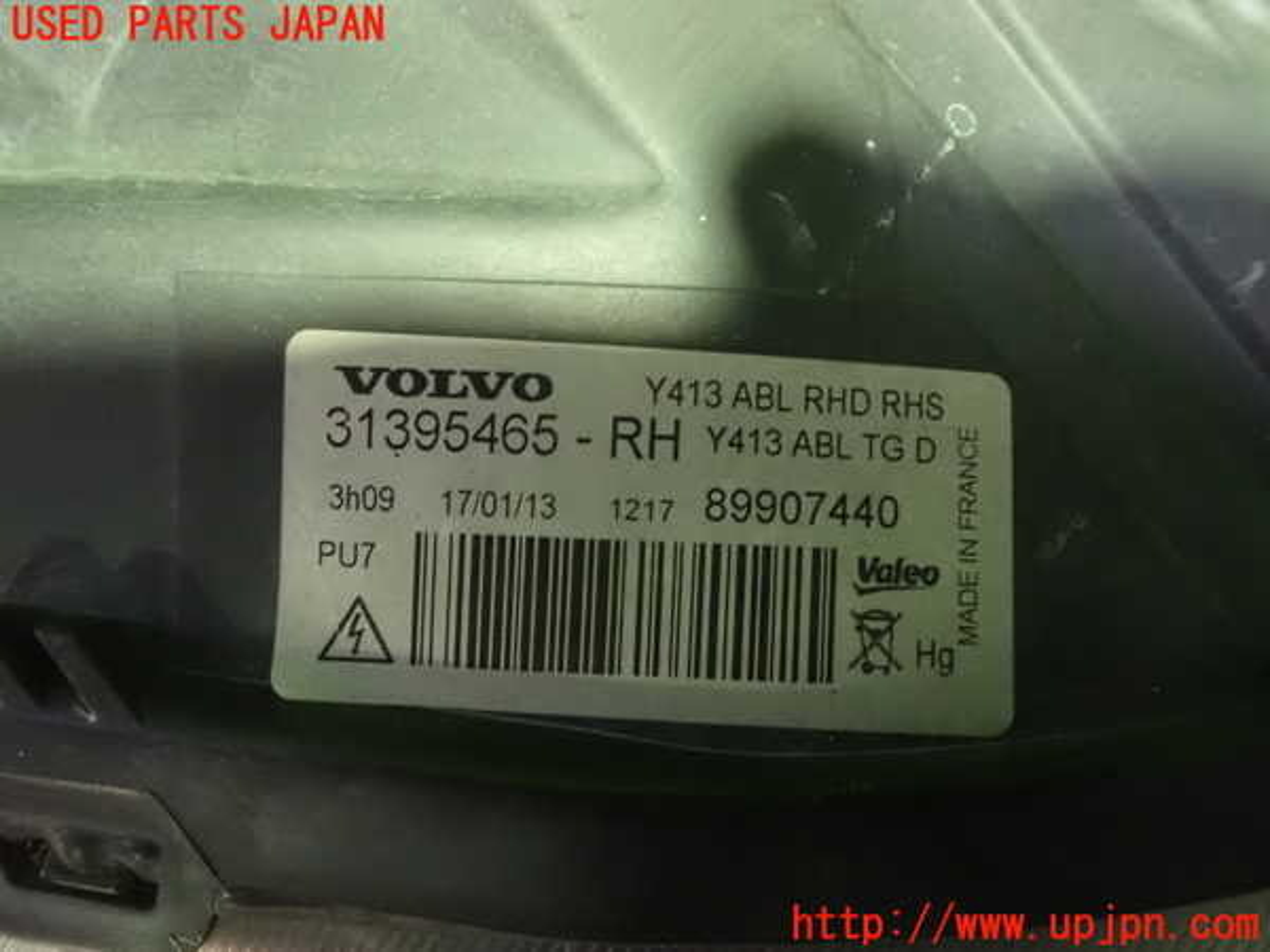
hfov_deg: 60.0
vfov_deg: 46.8
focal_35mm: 30
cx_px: 635
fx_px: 1101
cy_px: 476
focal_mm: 5.4
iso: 1600
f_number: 2.3
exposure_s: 1/80
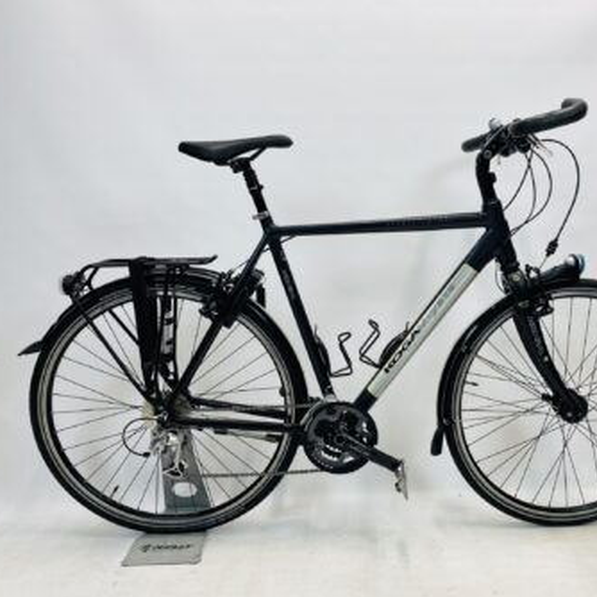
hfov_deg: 51.9
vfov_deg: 52.5
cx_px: 377
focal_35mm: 31
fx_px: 605
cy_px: 298
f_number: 1.8
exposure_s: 1/100
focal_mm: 4.25
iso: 40
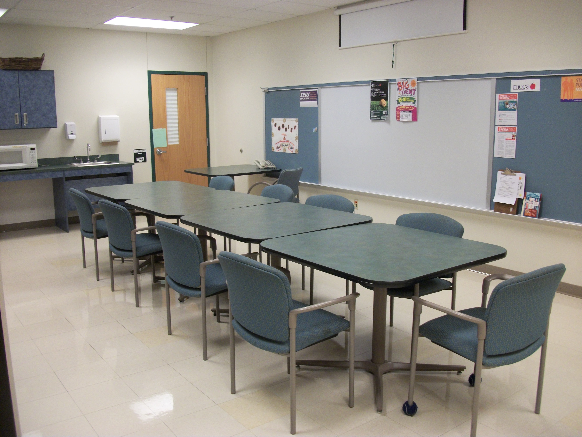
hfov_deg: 56.8
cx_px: 291
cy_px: 218
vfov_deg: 44.2
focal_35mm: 32
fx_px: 538
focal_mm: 5.7
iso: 136
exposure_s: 1/30
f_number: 2.9
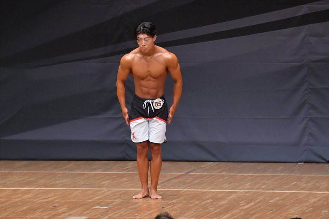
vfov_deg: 4.8
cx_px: 164
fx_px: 2603
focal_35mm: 285
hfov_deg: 7.2
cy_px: 110
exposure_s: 1/400
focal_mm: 190
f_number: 5.6
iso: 6400
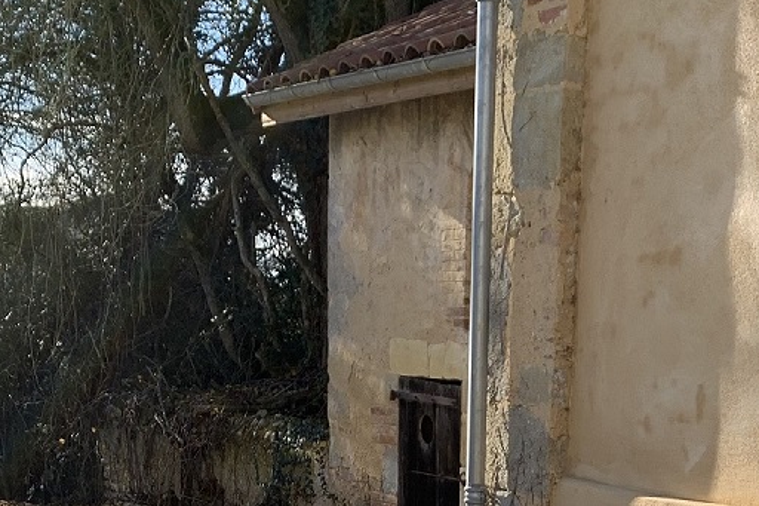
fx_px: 1496
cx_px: 483
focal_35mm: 71
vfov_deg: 18.1
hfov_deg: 28.3
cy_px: 628
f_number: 1.8
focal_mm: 4.25
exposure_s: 1/706
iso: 25
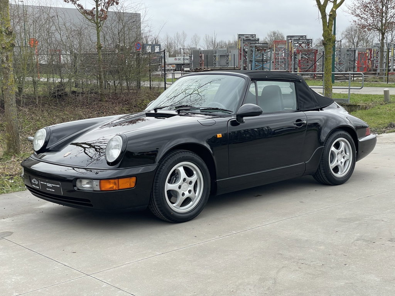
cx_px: 198
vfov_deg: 28.0
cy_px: 148
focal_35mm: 52
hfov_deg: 36.8
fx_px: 593
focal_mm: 6
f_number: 2
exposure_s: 1/152
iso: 25
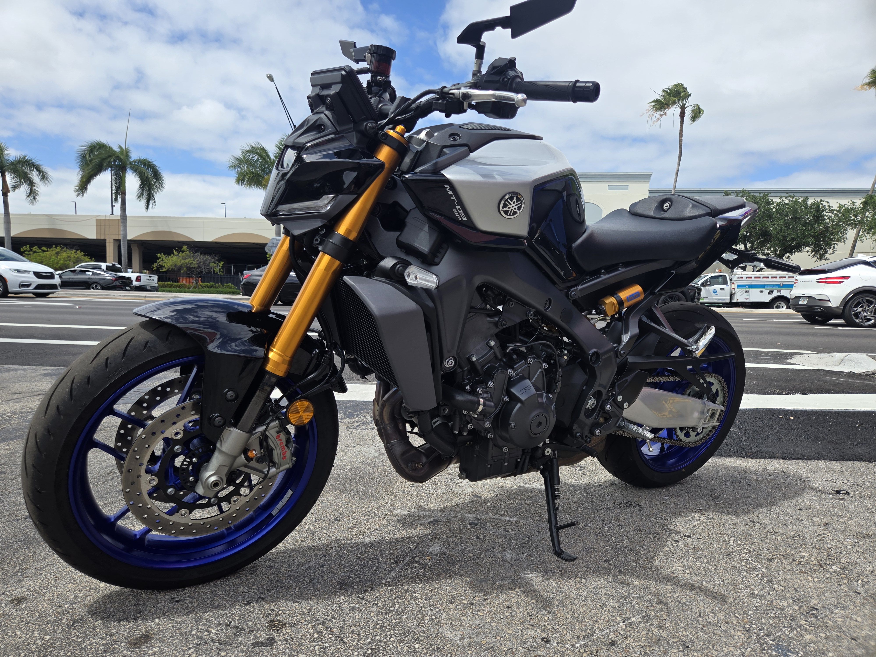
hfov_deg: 73.9
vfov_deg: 58.9
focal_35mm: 23
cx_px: 438
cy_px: 328
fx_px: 582
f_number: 1.8
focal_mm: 5.4
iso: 25
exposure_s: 1/1414
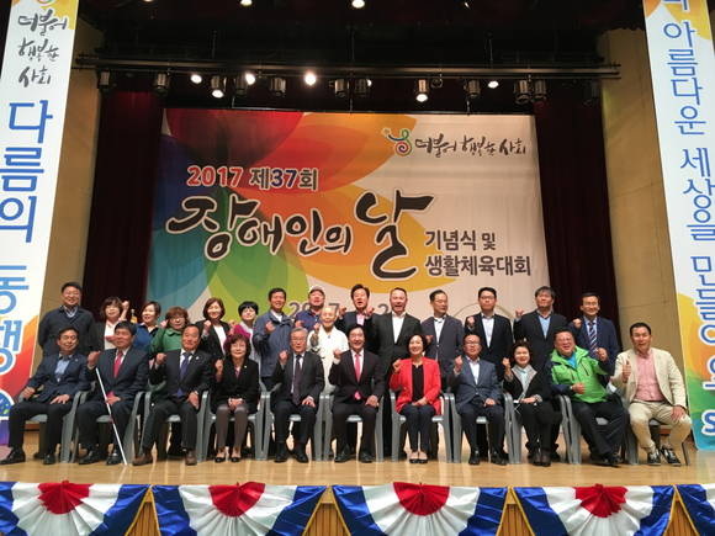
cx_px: 358
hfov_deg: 61.7
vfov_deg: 48.2
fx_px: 599
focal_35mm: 29
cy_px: 268
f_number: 2.2
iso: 32
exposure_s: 1/30
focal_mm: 4.15
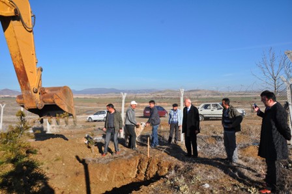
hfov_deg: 67.4
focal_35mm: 27
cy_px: 97
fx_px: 219
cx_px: 146
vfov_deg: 47.9
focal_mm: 18
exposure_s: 1/320
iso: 200
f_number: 9
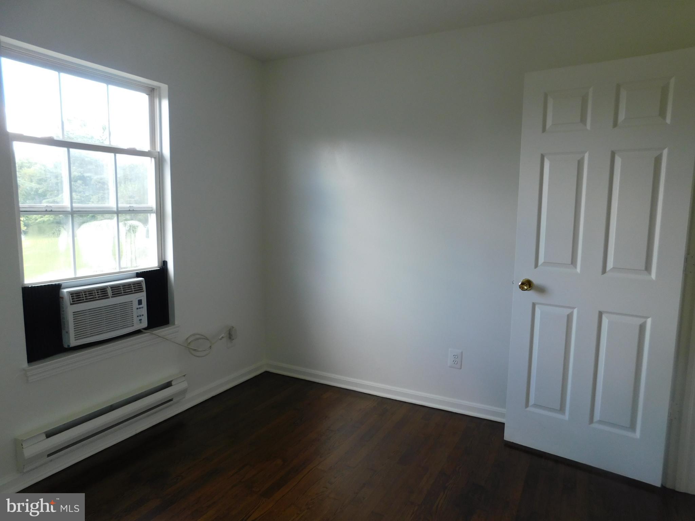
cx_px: 348
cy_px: 260
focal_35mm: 23
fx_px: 462
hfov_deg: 73.9
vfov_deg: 58.9
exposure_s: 1/50
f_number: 3
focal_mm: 4
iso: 125
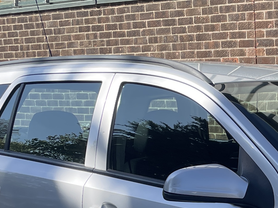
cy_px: 239
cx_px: 364
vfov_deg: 14.5
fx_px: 795
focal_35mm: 99
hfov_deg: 18.4
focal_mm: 4.2
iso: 32
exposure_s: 1/1553
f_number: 1.6
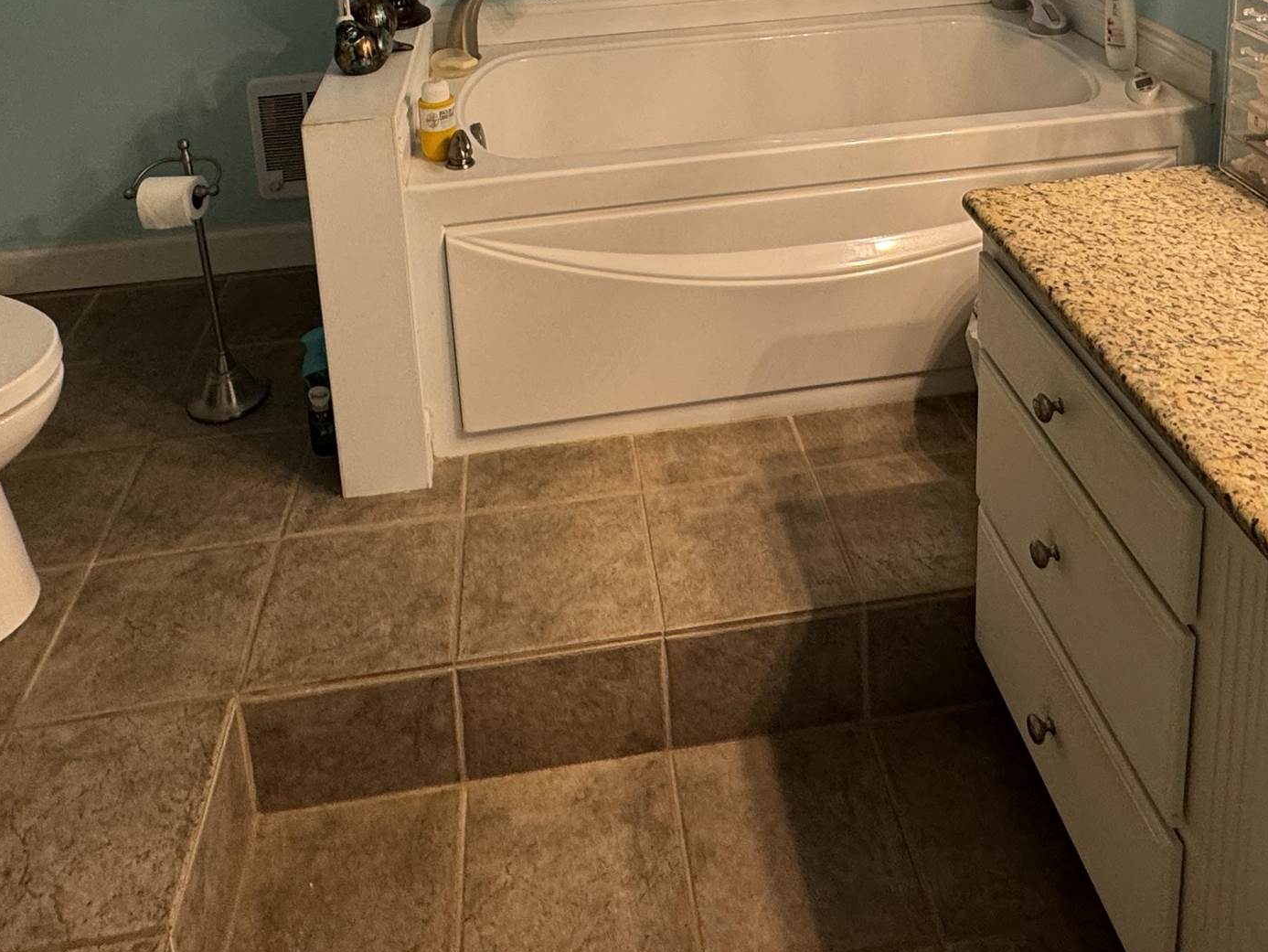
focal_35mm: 31
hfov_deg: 58.3
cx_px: 655
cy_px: -91
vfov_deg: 38.0
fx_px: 1136
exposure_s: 1/60
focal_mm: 2.22
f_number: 2.2
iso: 160
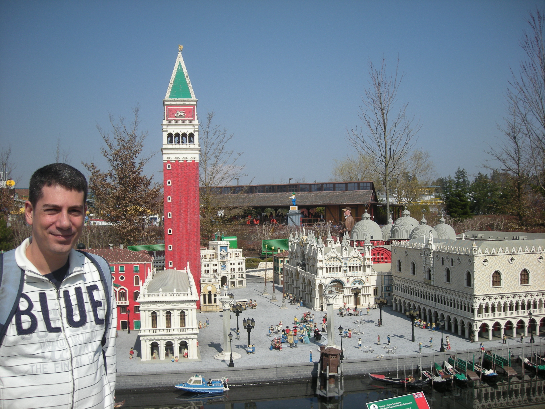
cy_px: 204
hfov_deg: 52.6
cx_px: 272
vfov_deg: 40.7
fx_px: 551
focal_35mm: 35
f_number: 5.7
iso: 64
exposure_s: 1/395
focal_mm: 5.7
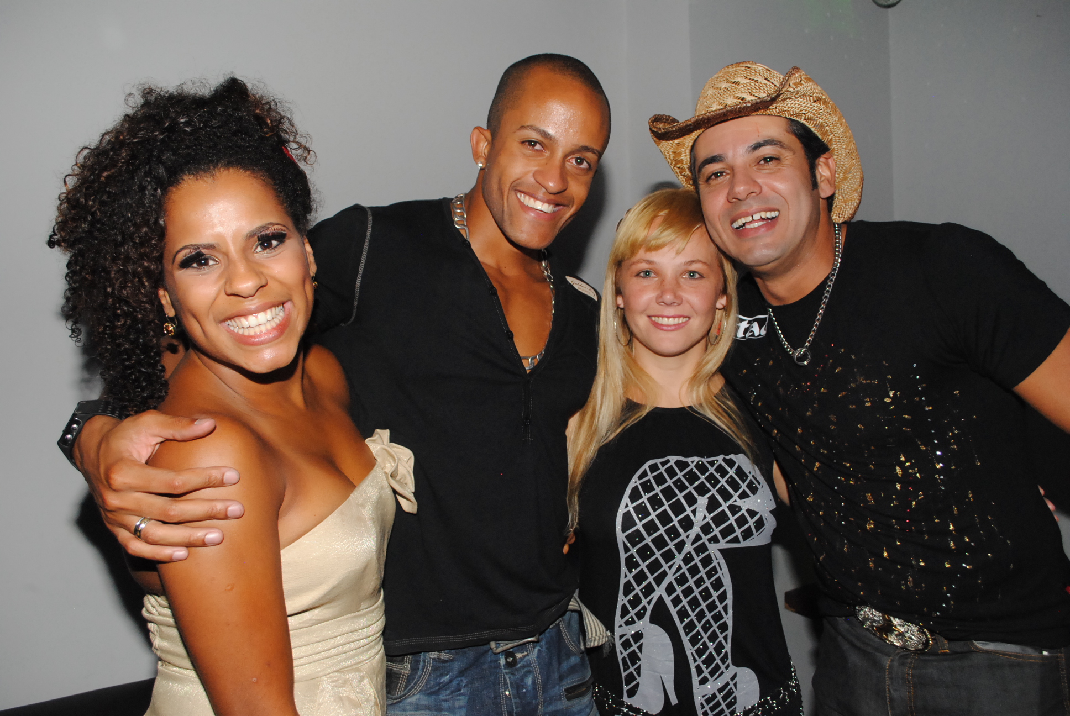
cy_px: 358
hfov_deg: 61.9
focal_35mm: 30
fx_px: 893
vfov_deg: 43.7
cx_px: 535
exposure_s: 1/15
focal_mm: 20
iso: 800
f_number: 5.6
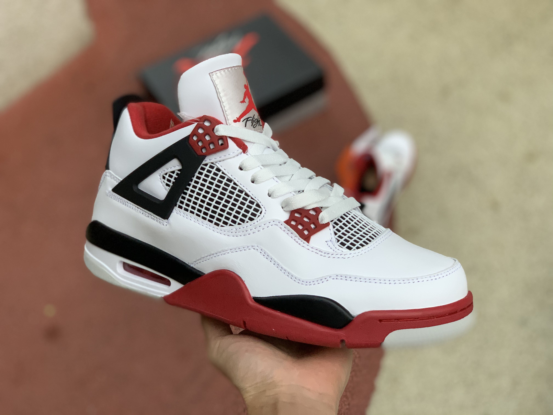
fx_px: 831
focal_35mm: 52
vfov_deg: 28.0
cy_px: 208
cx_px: 276
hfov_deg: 36.8
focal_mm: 6
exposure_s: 1/106
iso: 125
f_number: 2.4
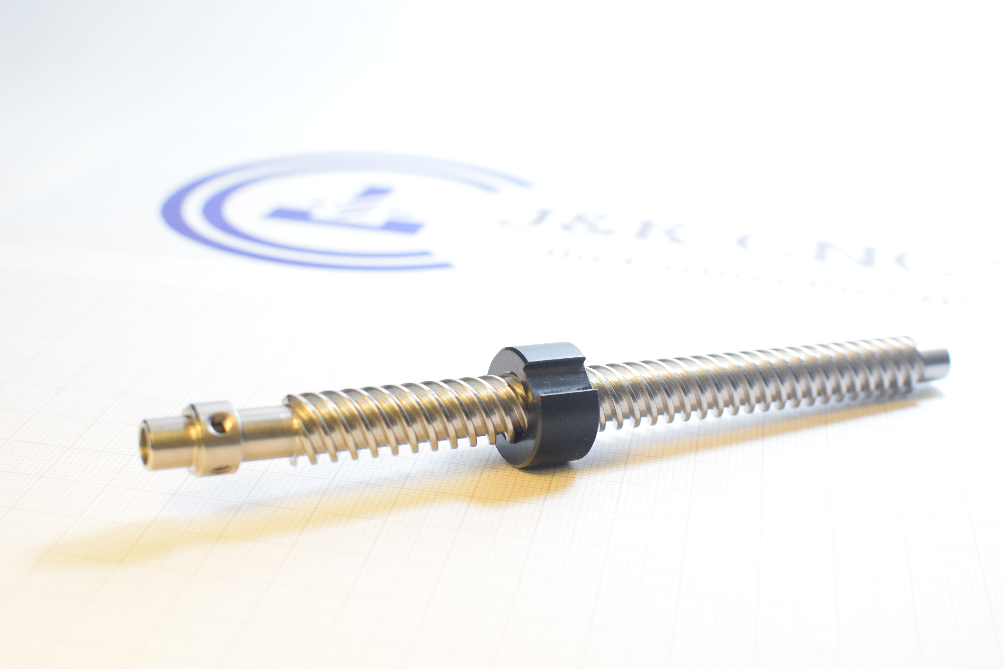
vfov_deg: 25.8
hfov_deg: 37.9
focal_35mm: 52
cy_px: 334
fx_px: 1464
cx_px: 502
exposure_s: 1/100
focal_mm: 35
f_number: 5.6
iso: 1000
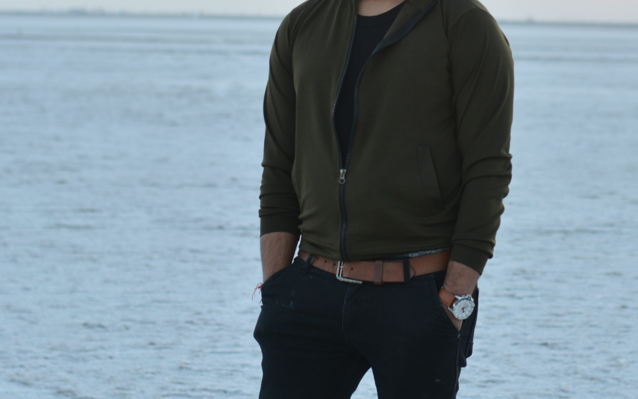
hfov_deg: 12.9
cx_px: 397
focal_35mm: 162
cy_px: 32
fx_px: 2817
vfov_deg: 8.1
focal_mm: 50
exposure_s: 1/100
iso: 100
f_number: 3.2
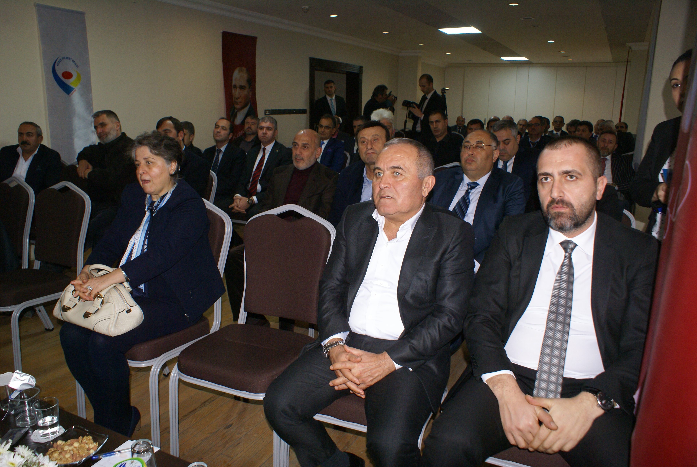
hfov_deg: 67.3
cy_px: 234
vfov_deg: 48.0
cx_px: 348
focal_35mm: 27
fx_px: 523
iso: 400
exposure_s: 1/60
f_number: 5.6
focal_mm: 18
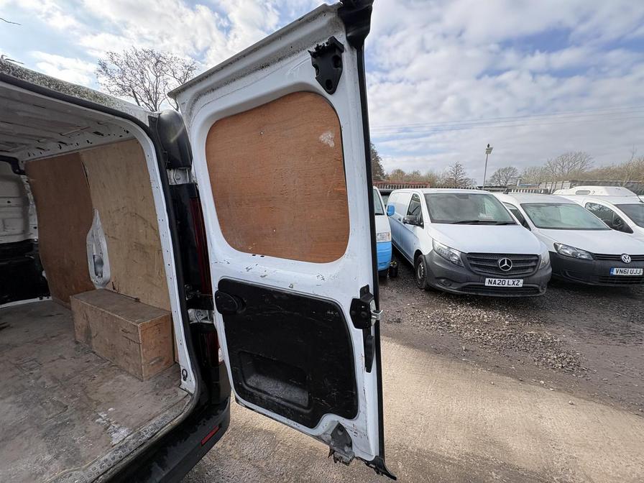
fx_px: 260
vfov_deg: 85.7
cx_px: 322
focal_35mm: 14
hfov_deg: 102.1
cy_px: 242
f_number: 2.2
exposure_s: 1/578
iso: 50
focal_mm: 2.22
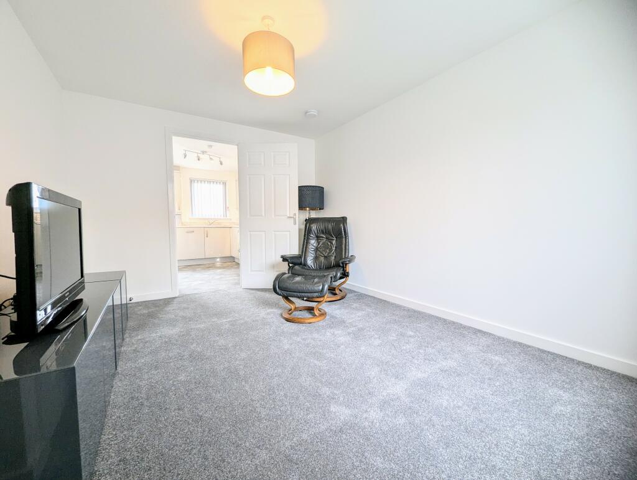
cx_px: 318
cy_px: 240
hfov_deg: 106.1
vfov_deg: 90.1
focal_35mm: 13
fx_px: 240
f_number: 2.2
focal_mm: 1.95
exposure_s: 1/25
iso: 51
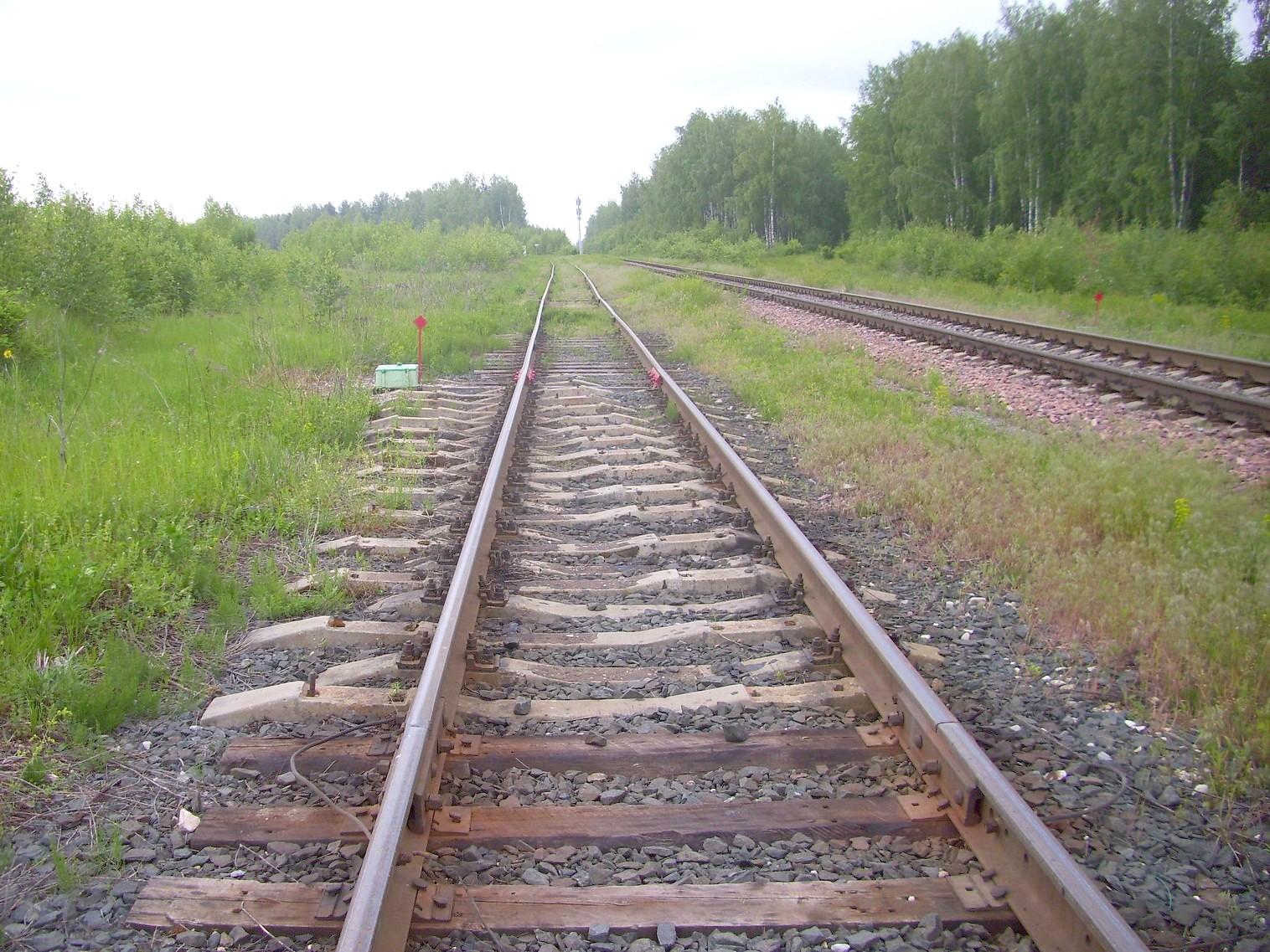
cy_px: 476
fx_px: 1247
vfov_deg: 41.8
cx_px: 635
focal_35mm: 34
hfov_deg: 54.0
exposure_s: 1/400
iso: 80
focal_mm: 5.7
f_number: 2.9
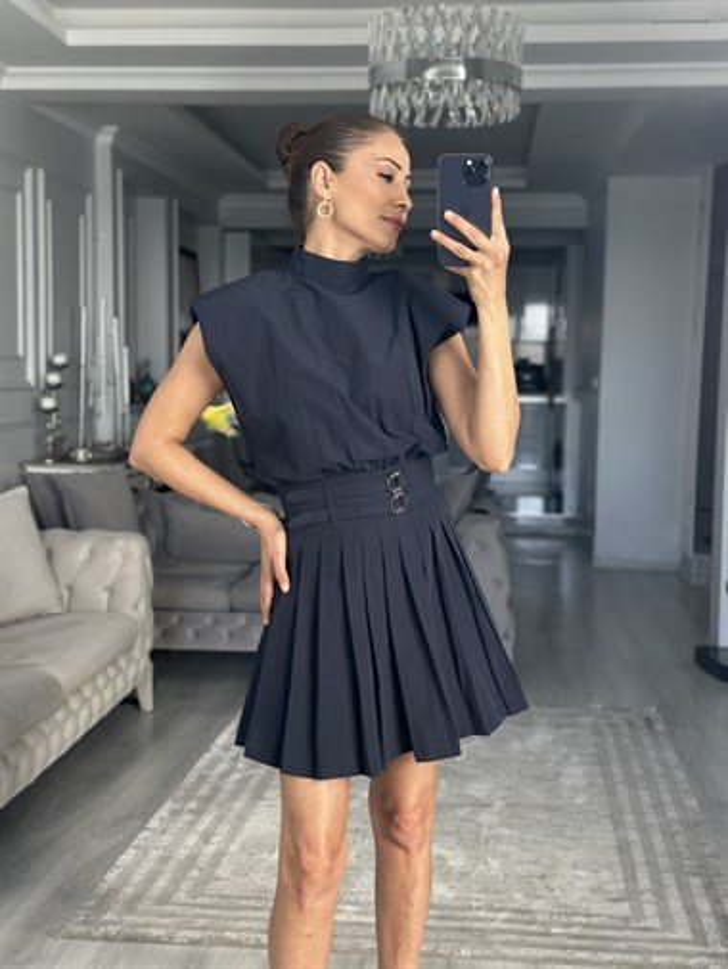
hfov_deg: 30.3
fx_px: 1345
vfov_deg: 39.6
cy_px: 484
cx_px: 364
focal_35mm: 48
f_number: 1.78
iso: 80
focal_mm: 6.86
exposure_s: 1/174
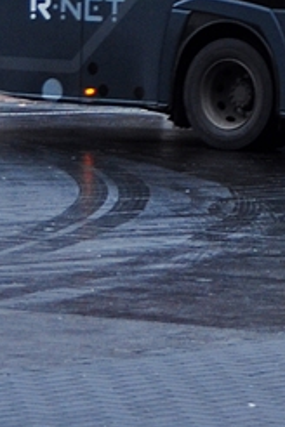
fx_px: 3645
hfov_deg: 4.4
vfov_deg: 6.7
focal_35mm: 307
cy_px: -15
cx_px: 744
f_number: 5.6
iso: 400
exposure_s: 1/80
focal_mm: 42
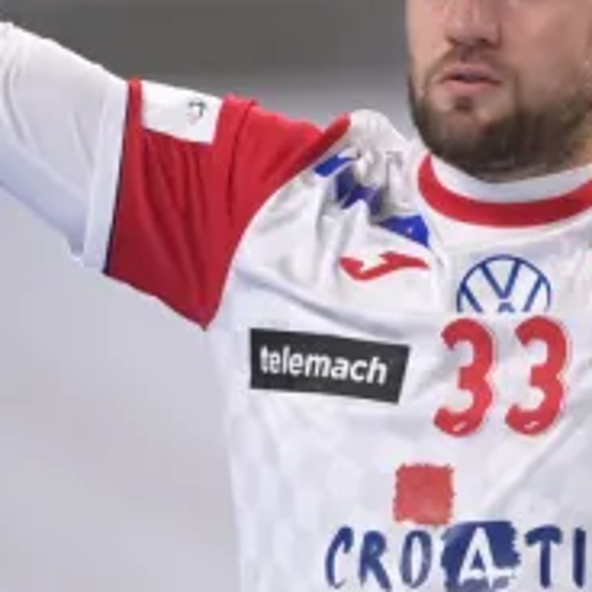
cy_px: 233
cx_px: 418
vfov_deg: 1.2
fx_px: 27204
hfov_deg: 1.2
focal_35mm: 1406
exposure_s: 1/3200
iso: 4000
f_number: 2.8
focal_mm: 400
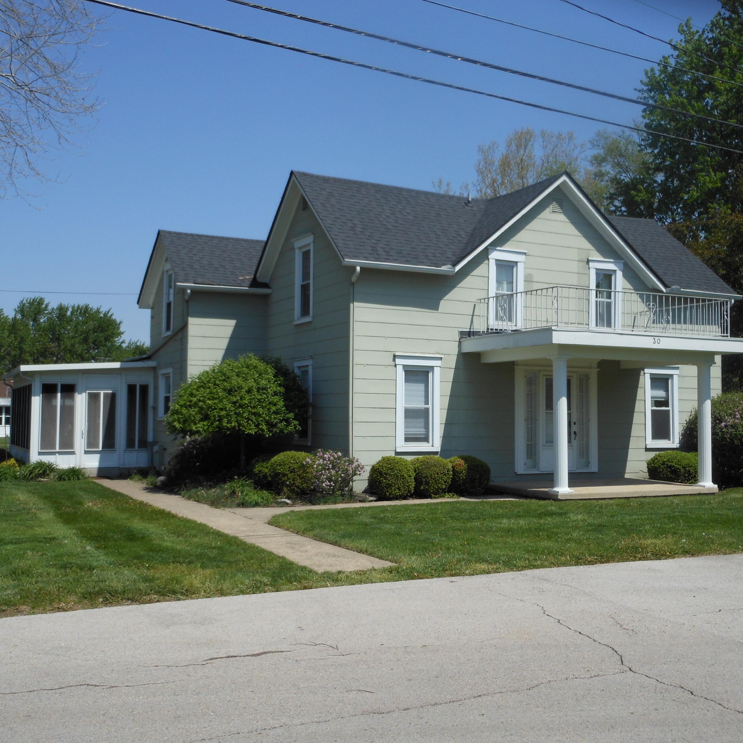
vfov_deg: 41.9
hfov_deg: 41.8
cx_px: 407
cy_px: 365
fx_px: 971
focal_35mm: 40
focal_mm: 5.9
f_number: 4
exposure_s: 1/1000
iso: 80
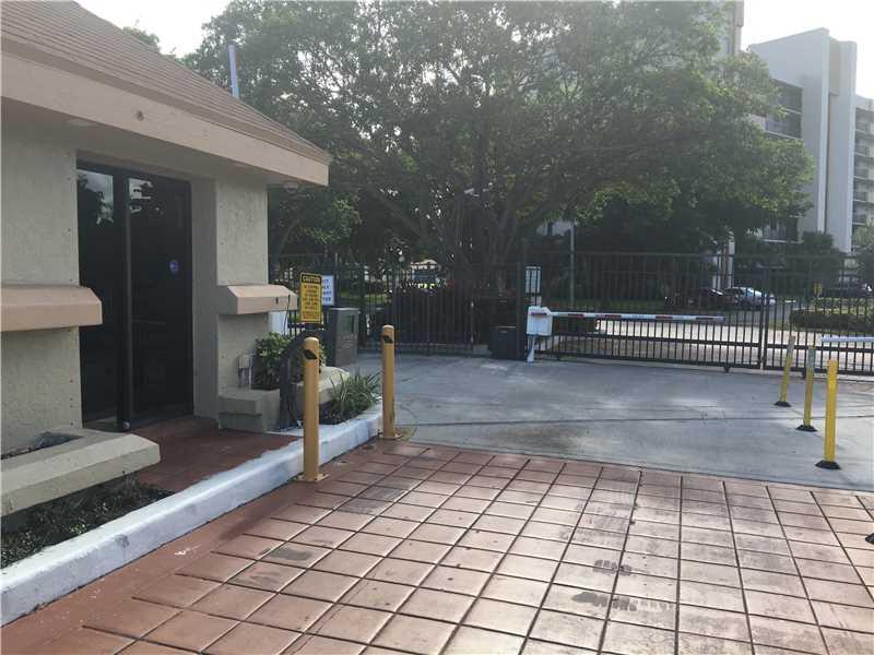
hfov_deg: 61.7
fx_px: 732
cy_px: 328
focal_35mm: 29
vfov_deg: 48.2
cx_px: 437
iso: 25
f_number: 2.2
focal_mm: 4.15
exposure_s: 1/516
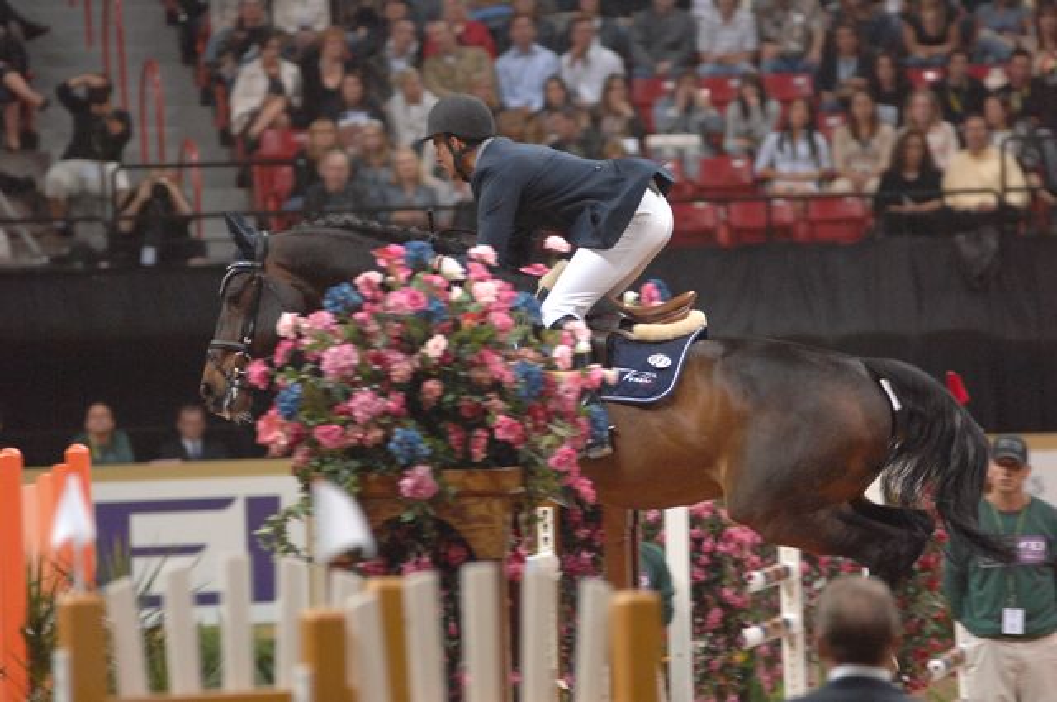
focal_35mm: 300
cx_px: 528
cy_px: 351
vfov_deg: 4.6
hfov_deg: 6.9
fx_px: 8797
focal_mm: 200
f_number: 2.8
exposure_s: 1/320
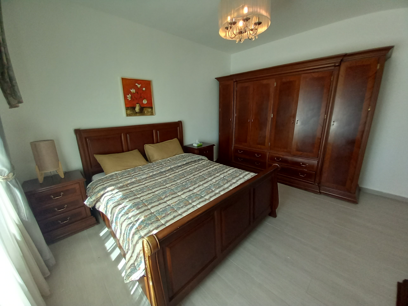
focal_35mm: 13
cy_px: 153
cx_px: 204
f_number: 2.2
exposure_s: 1/50
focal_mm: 1.13
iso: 80
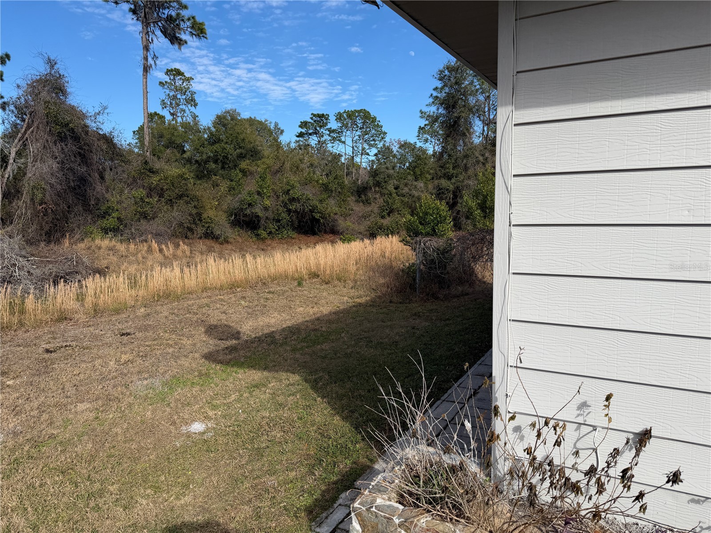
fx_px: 493
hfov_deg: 71.6
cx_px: 356
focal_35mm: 24
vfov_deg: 56.8
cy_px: 266
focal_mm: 6.76
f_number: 1.78
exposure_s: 1/5319
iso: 80
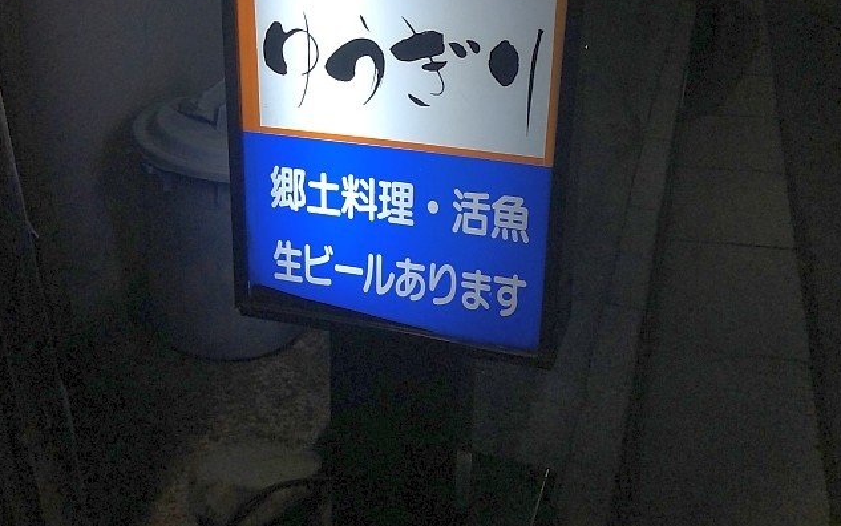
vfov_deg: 31.8
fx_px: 917
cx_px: 420
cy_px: 188
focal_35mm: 40
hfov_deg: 49.3
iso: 100
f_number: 1.8
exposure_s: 1/4
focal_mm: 4
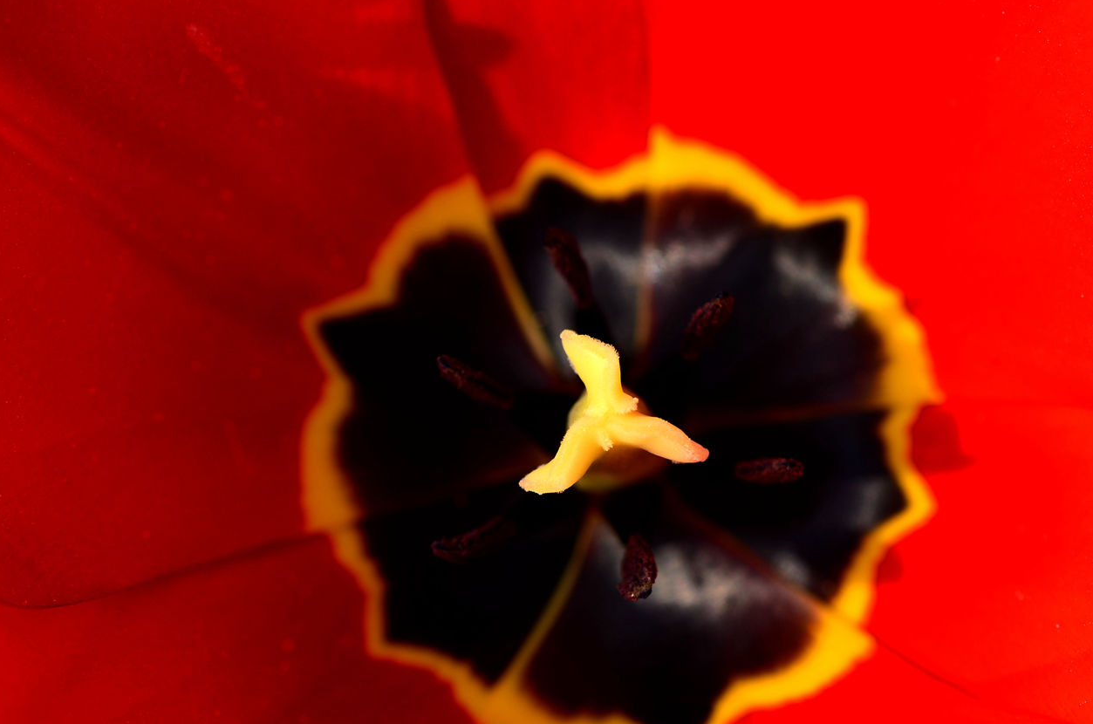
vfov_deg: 7.2
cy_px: 411
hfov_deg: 10.9
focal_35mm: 189
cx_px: 539
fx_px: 5714
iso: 100
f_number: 5.6
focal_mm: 105
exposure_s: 1/350
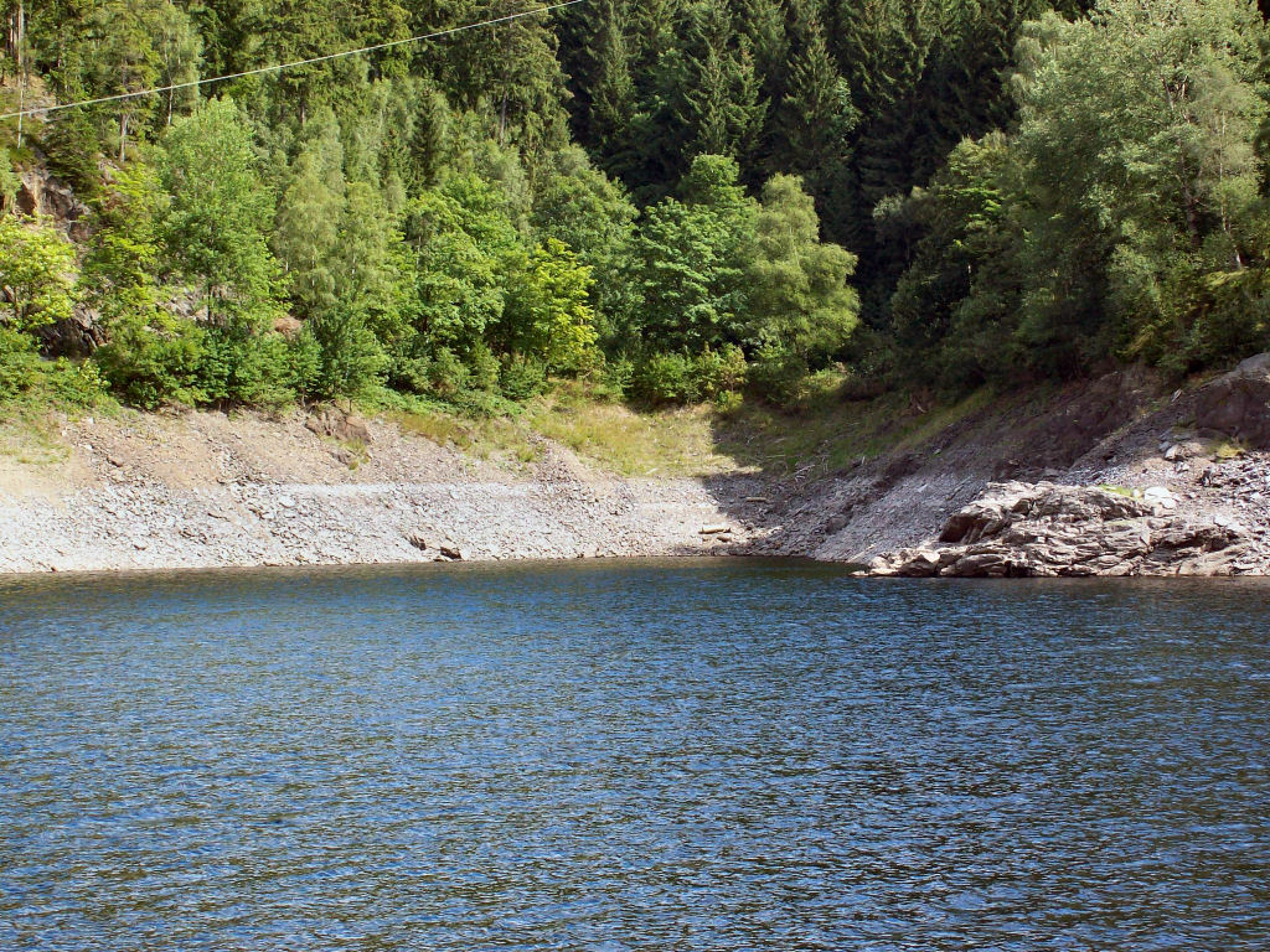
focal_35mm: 108
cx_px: 635
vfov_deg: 13.7
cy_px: 476
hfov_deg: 18.2
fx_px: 3962
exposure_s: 1/190
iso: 80
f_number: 4.8
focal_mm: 18
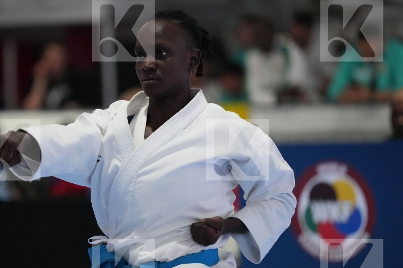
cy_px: 150
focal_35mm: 301
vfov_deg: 4.6
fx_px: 3369
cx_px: 123
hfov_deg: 6.8
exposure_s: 1/500
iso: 8000
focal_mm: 200
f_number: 2.8
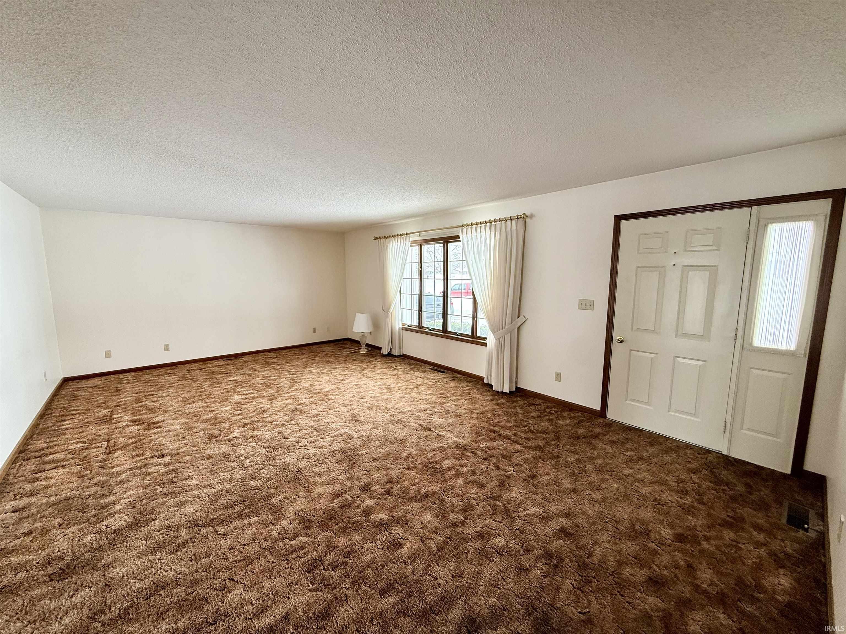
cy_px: 317
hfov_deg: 102.1
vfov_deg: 85.7
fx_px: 342
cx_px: 423
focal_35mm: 14
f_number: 2.2
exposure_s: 1/99
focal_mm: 2.22
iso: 125
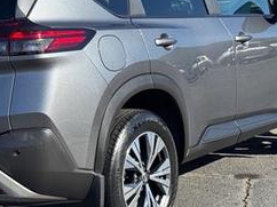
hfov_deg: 19.6
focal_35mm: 100
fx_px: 799
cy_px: 94
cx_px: 81
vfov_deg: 14.8
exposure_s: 1/2331
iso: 64
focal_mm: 6.76
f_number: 1.78
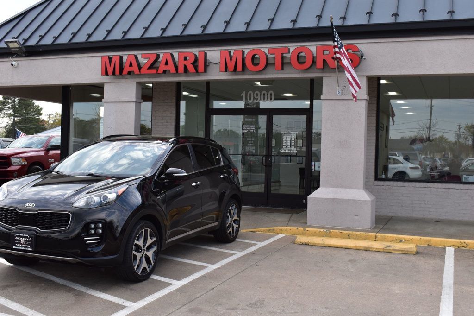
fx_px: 553
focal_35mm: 42
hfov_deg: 46.4
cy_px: 158
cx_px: 237
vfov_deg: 31.9
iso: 400
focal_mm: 28
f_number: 10
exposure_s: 1/160
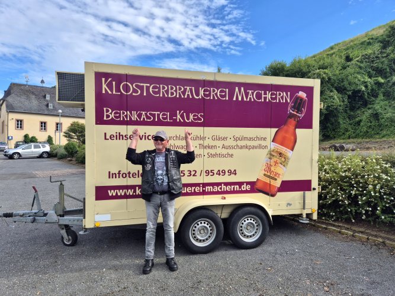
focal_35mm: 23
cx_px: 198
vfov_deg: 58.9
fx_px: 262
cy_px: 148
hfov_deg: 73.9
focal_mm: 5.4
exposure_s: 1/769
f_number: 1.8
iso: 25
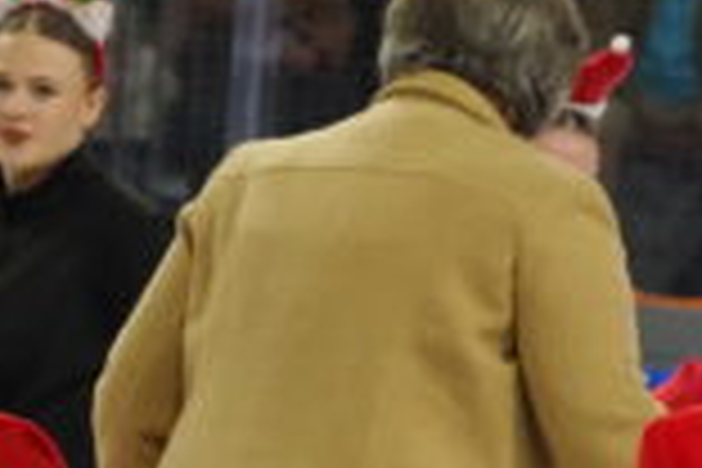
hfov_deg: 2.8
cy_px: 328
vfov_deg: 1.9
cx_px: 1220
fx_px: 14136
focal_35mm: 725
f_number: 4.5
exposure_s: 1/250
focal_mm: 98
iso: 3200
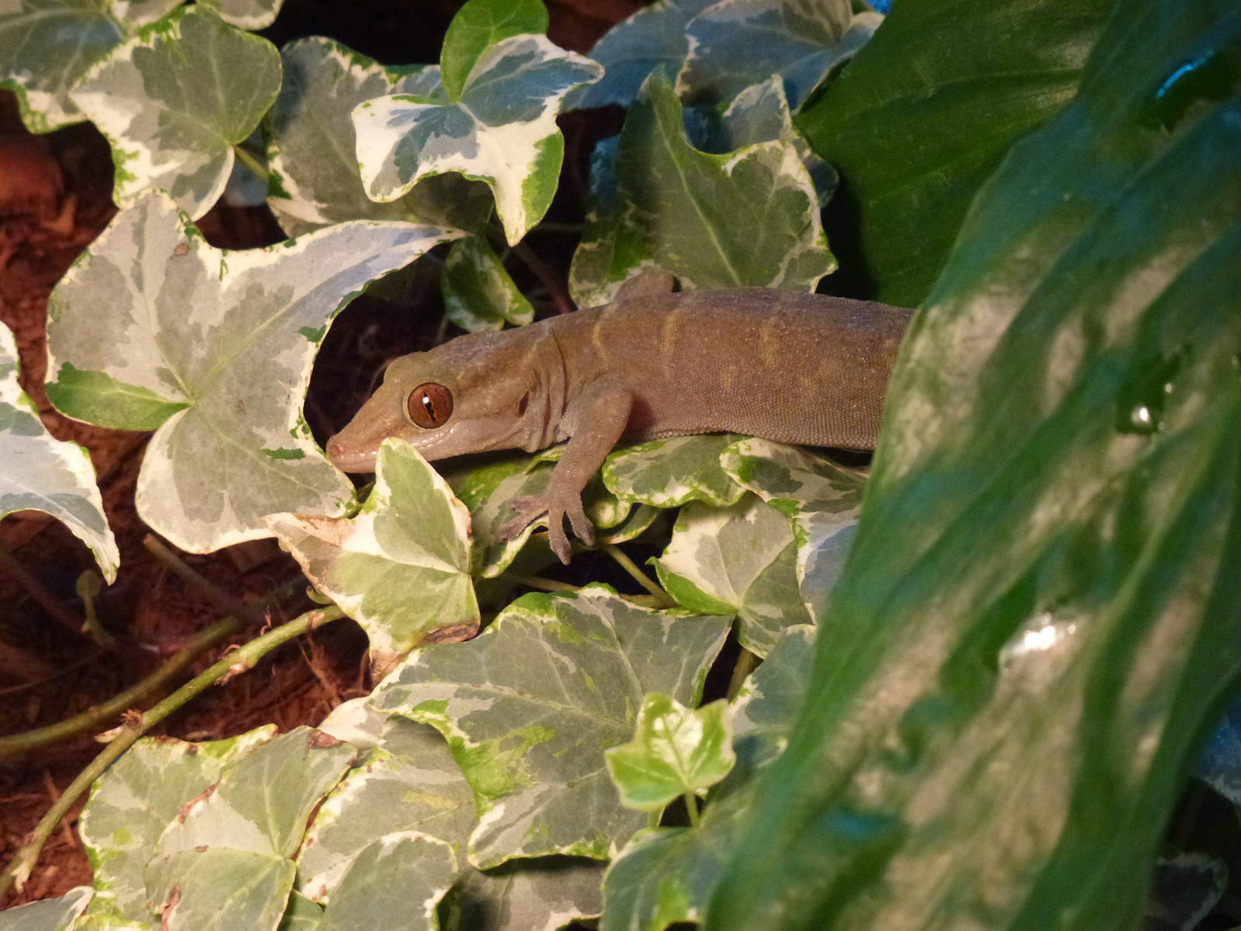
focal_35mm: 96
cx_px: 620
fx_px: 3442
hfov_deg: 20.4
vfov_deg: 15.4
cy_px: 466
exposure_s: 1/25
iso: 400
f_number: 5
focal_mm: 17.3
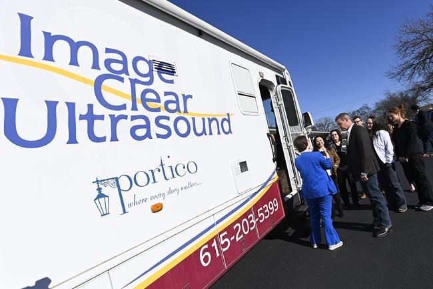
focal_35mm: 17
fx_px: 204
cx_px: 216
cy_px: 144
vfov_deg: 70.4
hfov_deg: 93.3
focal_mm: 17
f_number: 5.6
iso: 400
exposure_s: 1/4000
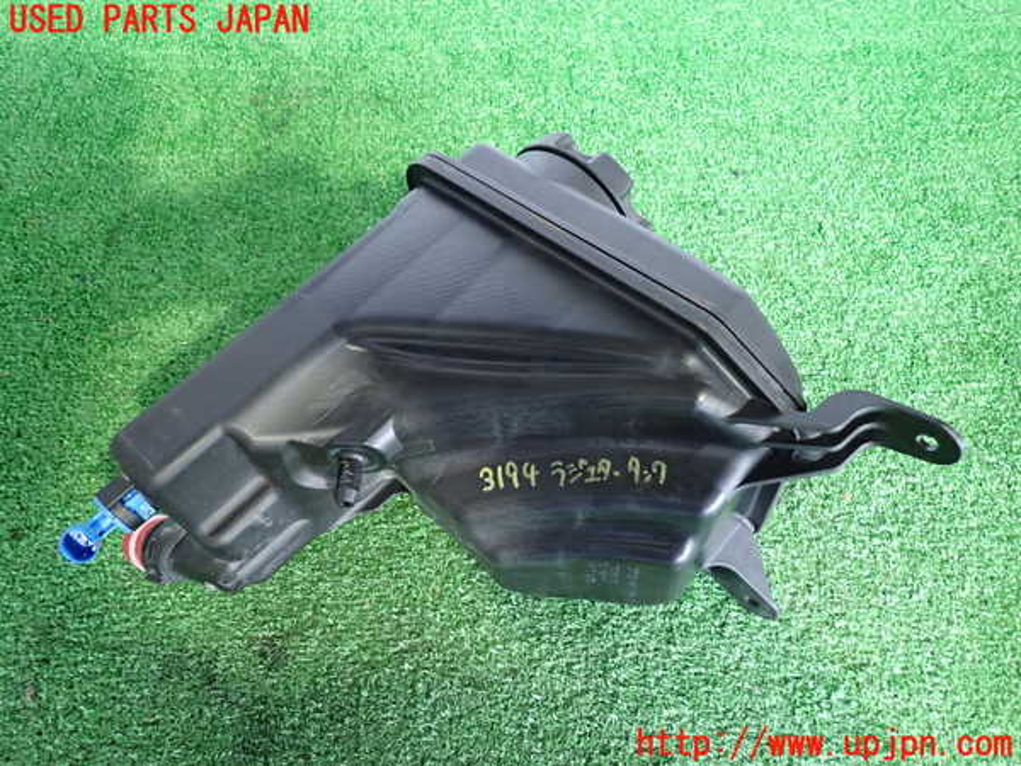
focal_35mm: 25
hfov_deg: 69.4
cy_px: 383
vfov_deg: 54.9
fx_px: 737
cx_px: 510
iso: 500
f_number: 2
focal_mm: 4.5
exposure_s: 1/30
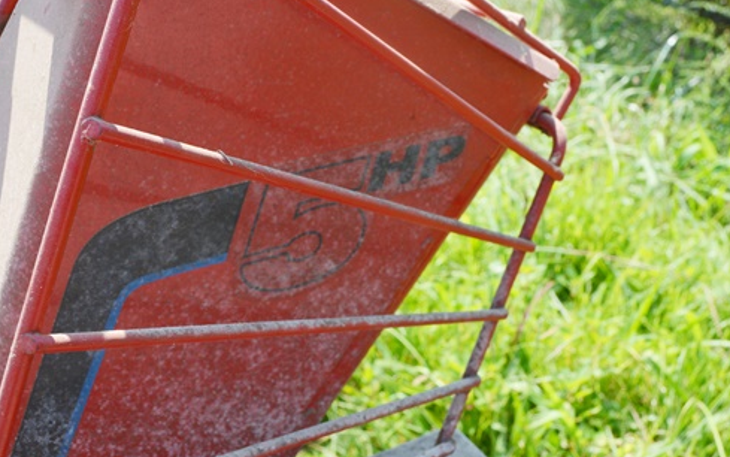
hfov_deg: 44.3
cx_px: 361
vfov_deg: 28.6
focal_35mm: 45
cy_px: 240
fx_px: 896
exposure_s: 1/250
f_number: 8
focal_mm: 24
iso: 200
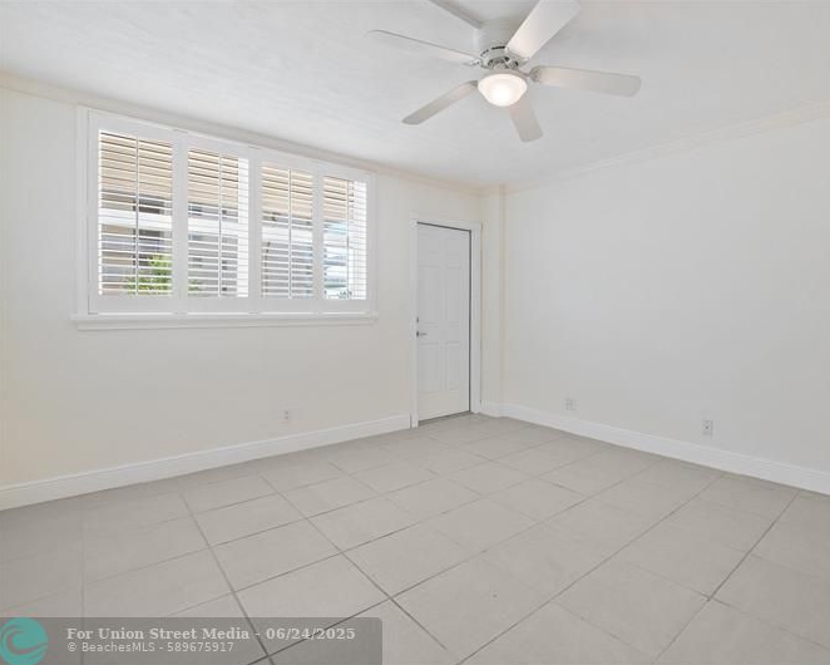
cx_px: 499
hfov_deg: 88.5
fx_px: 418
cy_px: 333
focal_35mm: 17
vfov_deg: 77.0
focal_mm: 10
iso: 200
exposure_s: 1/20
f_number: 8
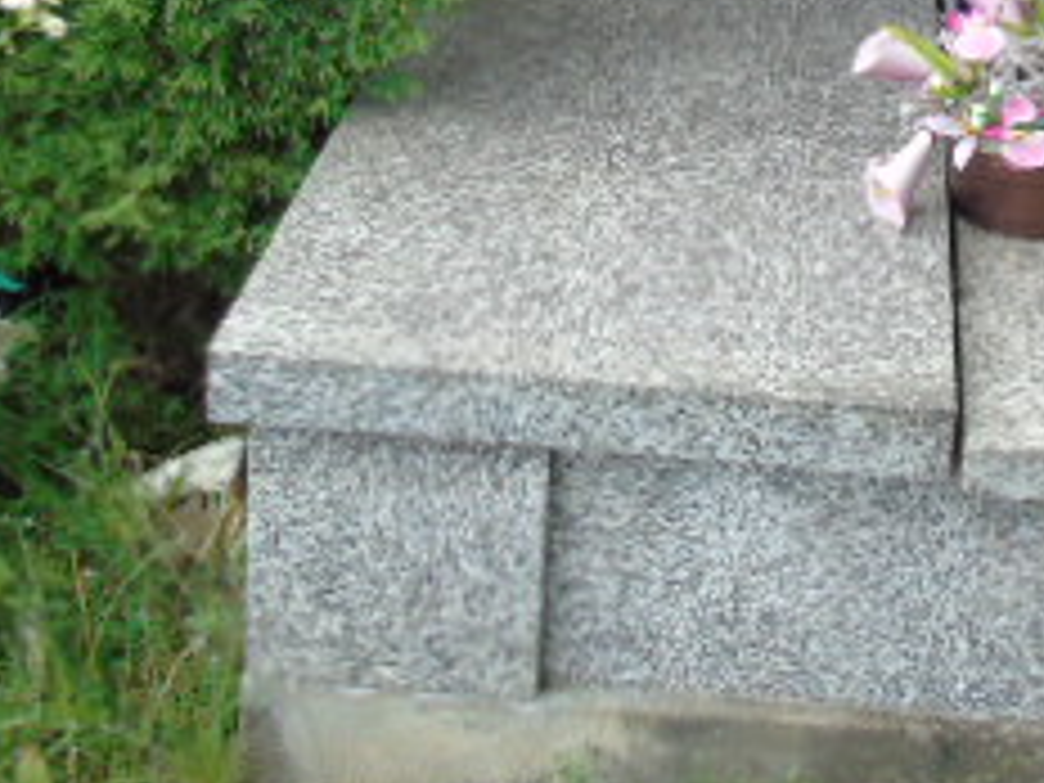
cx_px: 932
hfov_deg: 23.8
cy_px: -63
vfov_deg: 17.8
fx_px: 2413
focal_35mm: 80
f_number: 3.6
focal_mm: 5.2
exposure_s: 1/80
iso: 80
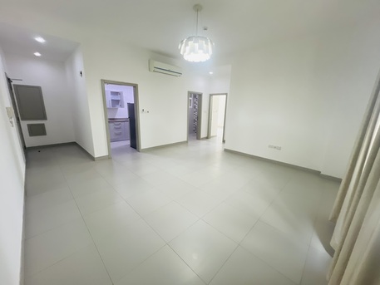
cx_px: 190
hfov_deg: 106.2
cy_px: 142
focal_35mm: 13
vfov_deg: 89.9
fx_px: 143
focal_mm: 1.57
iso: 250
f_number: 1.8
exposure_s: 1/84
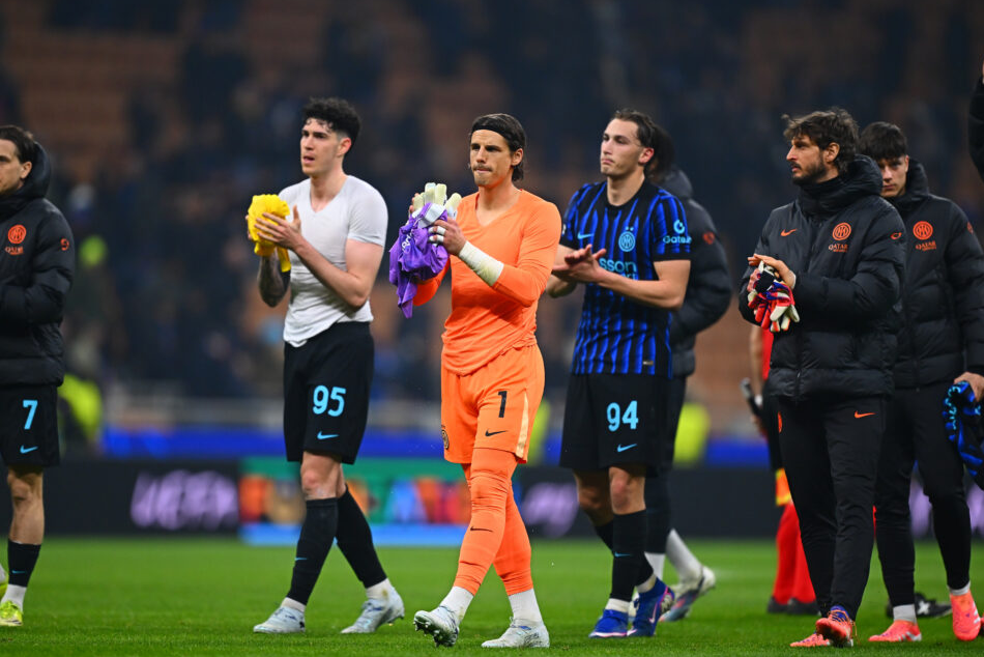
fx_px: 11784
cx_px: 481
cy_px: 325
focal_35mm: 431
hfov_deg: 4.8
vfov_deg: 3.2
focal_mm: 400
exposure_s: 1/1600
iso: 2000
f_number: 2.8
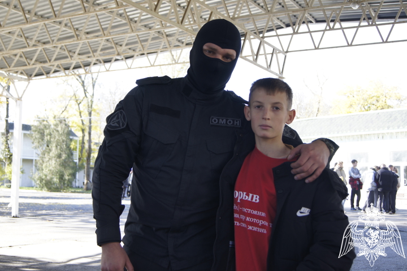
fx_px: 531
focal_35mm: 47
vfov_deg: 28.6
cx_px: 198
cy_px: 131
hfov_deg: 41.9
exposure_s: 1/50
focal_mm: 30
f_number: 5
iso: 100
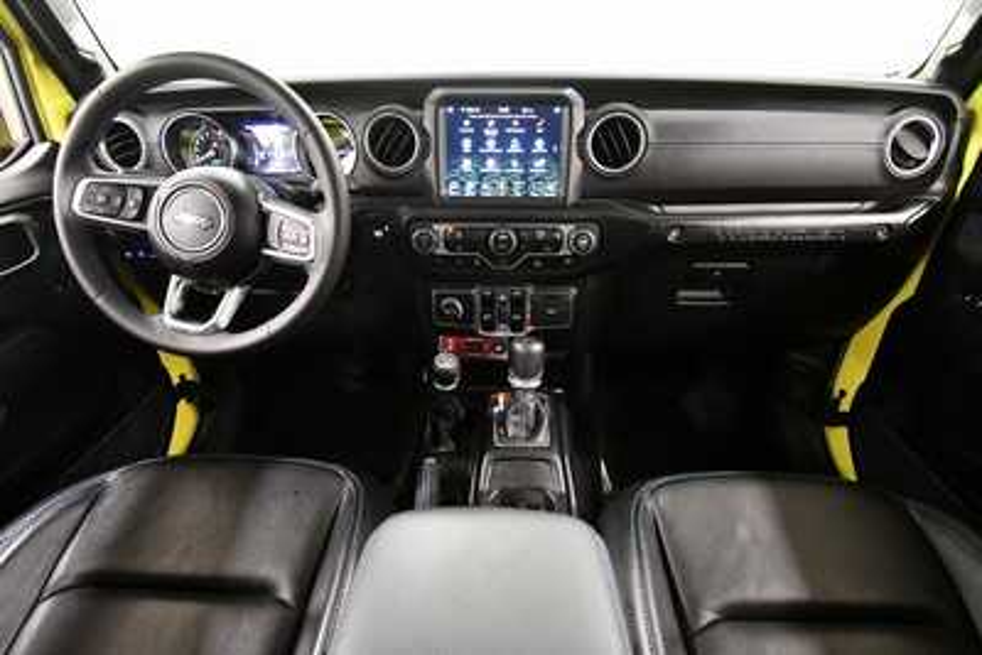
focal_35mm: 18
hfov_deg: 90.0
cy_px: 328
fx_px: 491
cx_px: 491
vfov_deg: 67.4
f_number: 4.8
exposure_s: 1/60
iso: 7200
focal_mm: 12
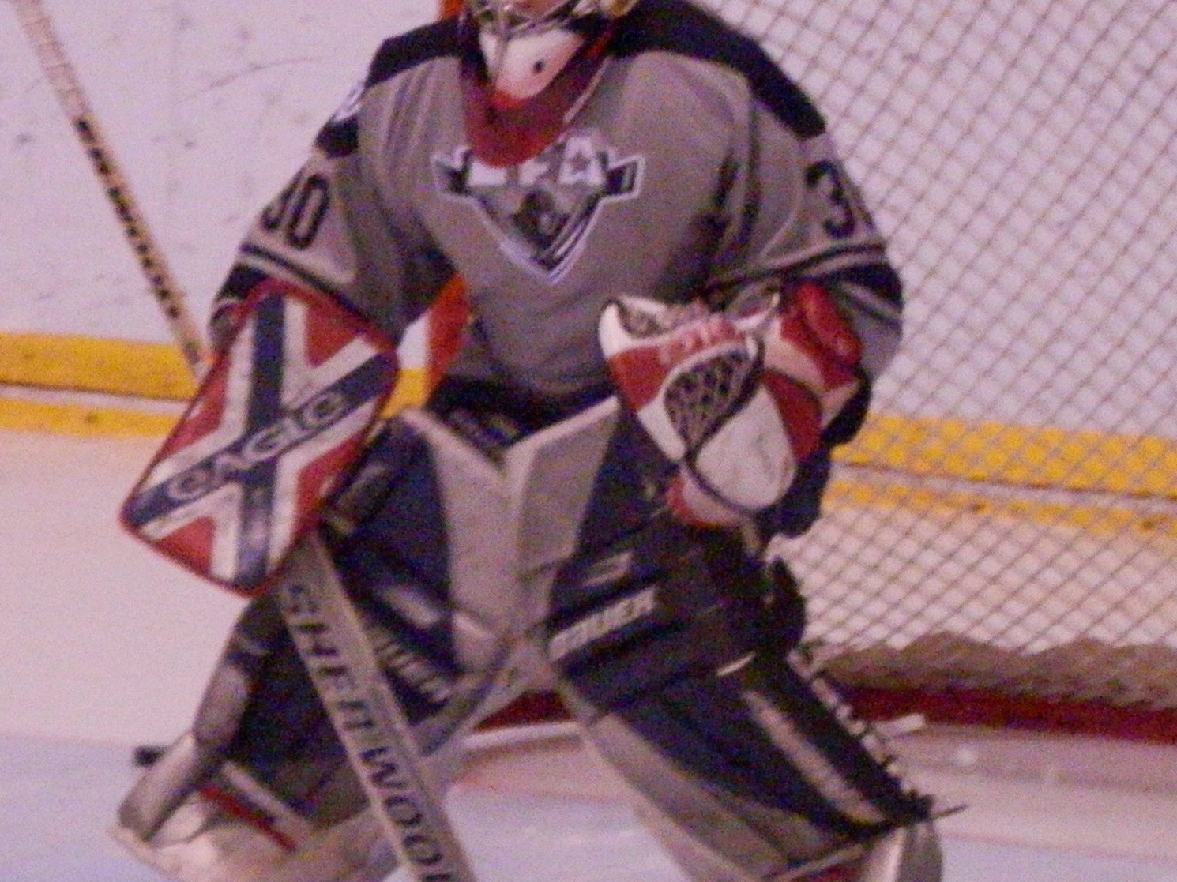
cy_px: 558
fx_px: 22879
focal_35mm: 673
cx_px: 356
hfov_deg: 2.9
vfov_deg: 2.2
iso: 1600
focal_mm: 71.6
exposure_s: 1/80
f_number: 6.9
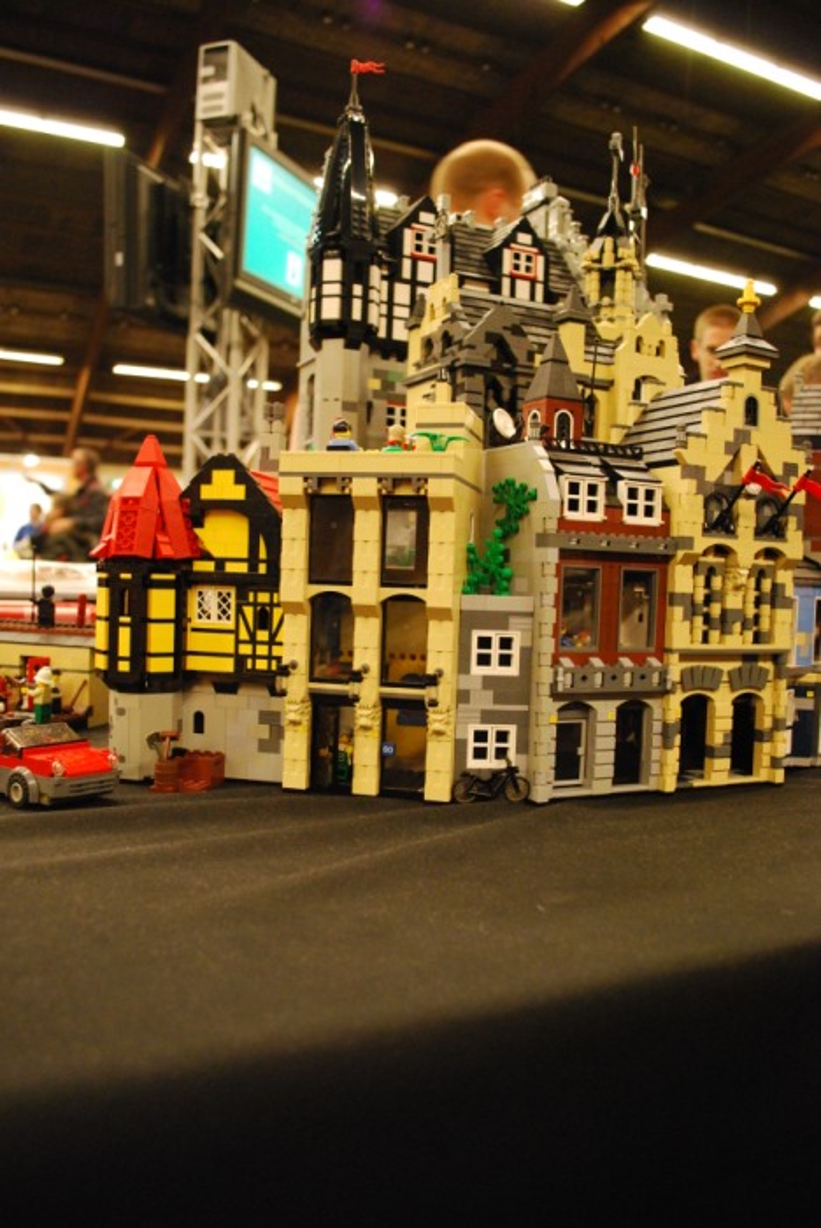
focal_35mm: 30
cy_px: 614
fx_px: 1024
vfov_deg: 61.9
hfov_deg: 43.7
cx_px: 410
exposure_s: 1/15
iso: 1600
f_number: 3.8
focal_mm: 20
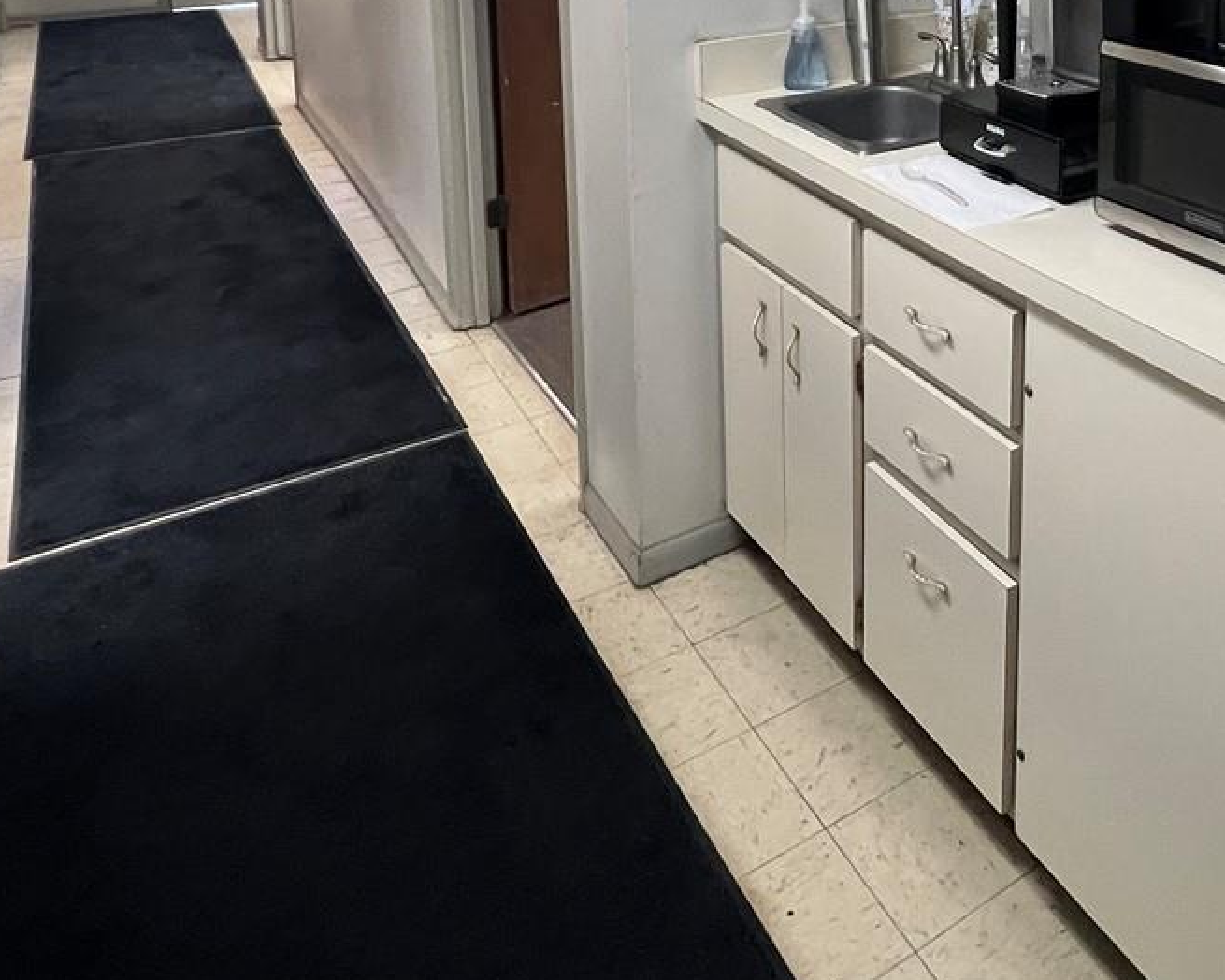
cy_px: -28
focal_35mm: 31
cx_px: 963
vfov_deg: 40.5
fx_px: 1124
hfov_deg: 53.7
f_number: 1.8
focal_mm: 1.57
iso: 250
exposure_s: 1/120
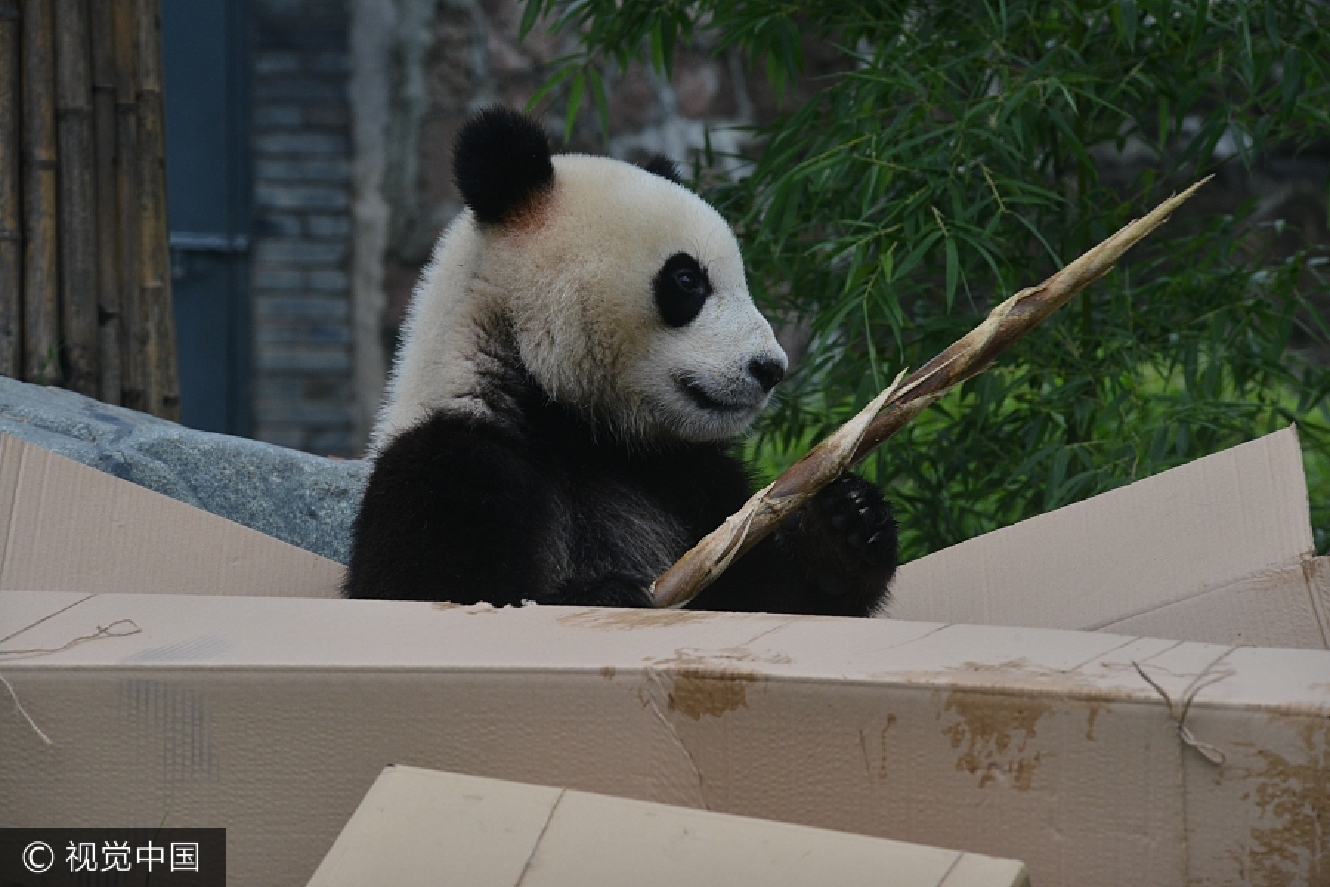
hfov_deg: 10.3
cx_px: 665
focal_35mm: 200
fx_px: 7388
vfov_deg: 6.9
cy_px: 444
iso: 800
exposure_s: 1/500
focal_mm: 200
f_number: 11
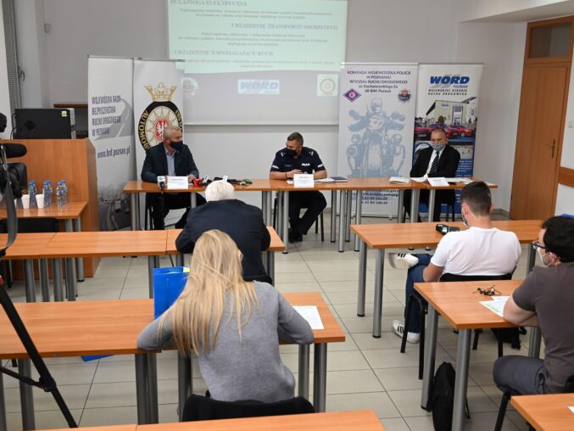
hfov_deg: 50.7
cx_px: 271
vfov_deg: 39.1
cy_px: 215
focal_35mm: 37
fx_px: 606
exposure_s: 1/160
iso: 1250
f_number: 6.3
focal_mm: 33.5
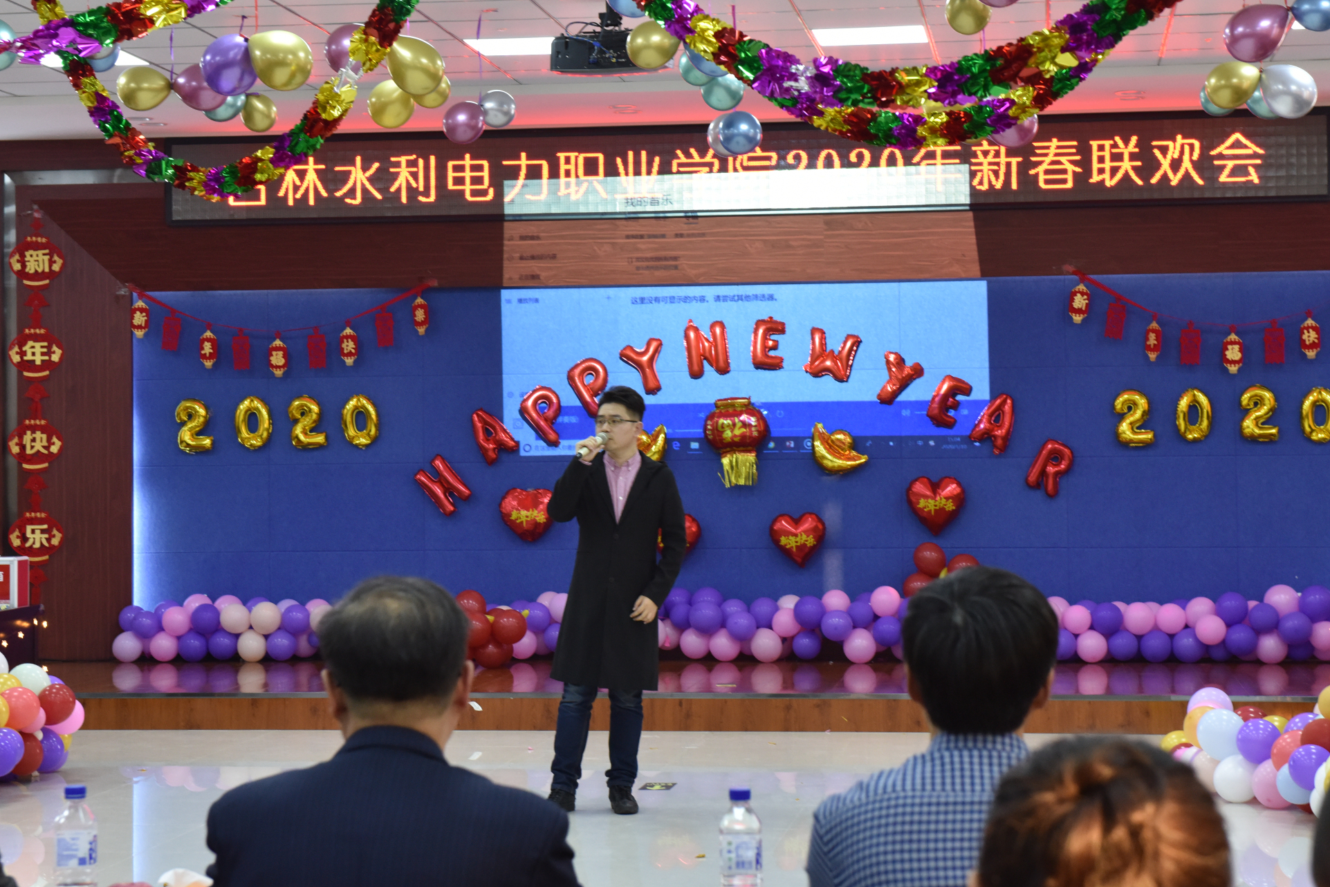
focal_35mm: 78
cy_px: 382
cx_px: 641
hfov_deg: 26.0
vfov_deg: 17.5
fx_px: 2882
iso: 2000
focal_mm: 60
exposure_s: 1/30
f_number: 7.1
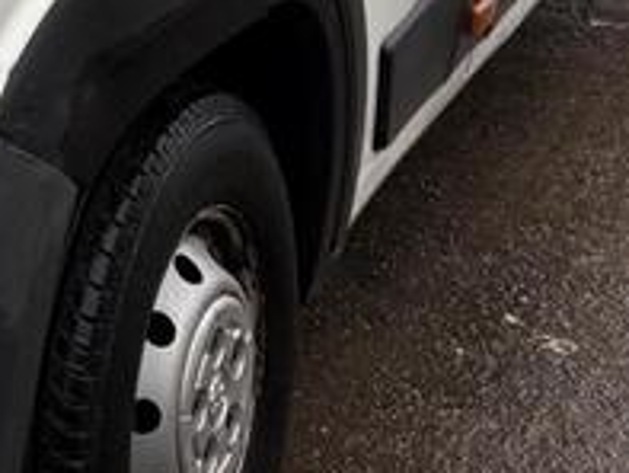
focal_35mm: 118
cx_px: -345
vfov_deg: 11.8
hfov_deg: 15.3
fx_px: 2145
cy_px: -310
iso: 50
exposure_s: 1/392
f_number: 1.6
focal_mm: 5.96
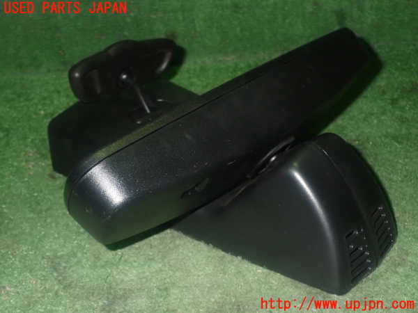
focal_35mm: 44
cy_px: 156
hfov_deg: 42.9
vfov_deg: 32.9
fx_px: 531
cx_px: 209
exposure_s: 1/40
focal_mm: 7.84
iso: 800
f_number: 9
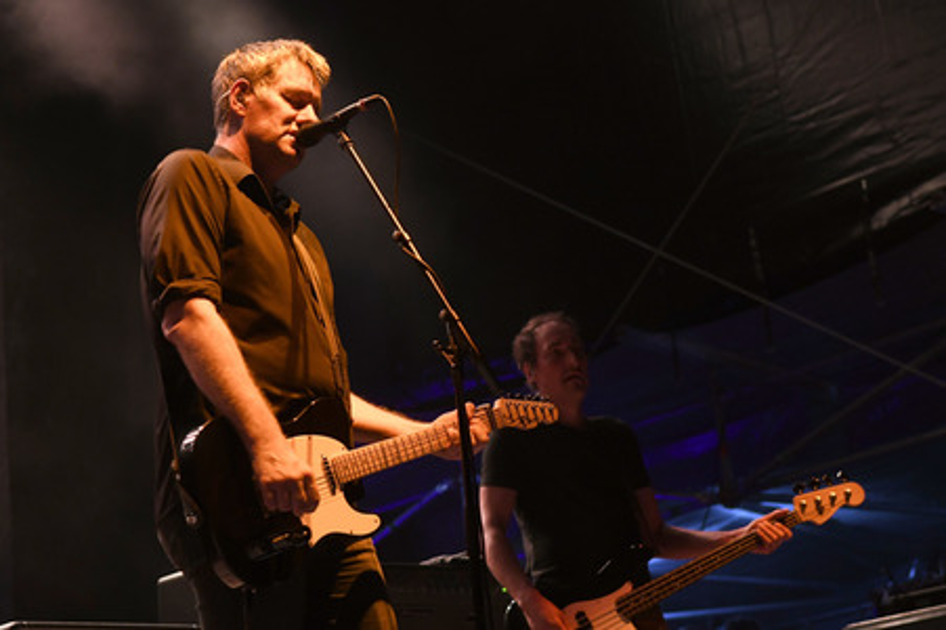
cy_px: 315
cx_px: 473
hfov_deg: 24.8
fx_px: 2153
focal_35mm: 82
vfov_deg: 16.6
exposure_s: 1/160
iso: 1600
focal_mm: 55
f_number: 4
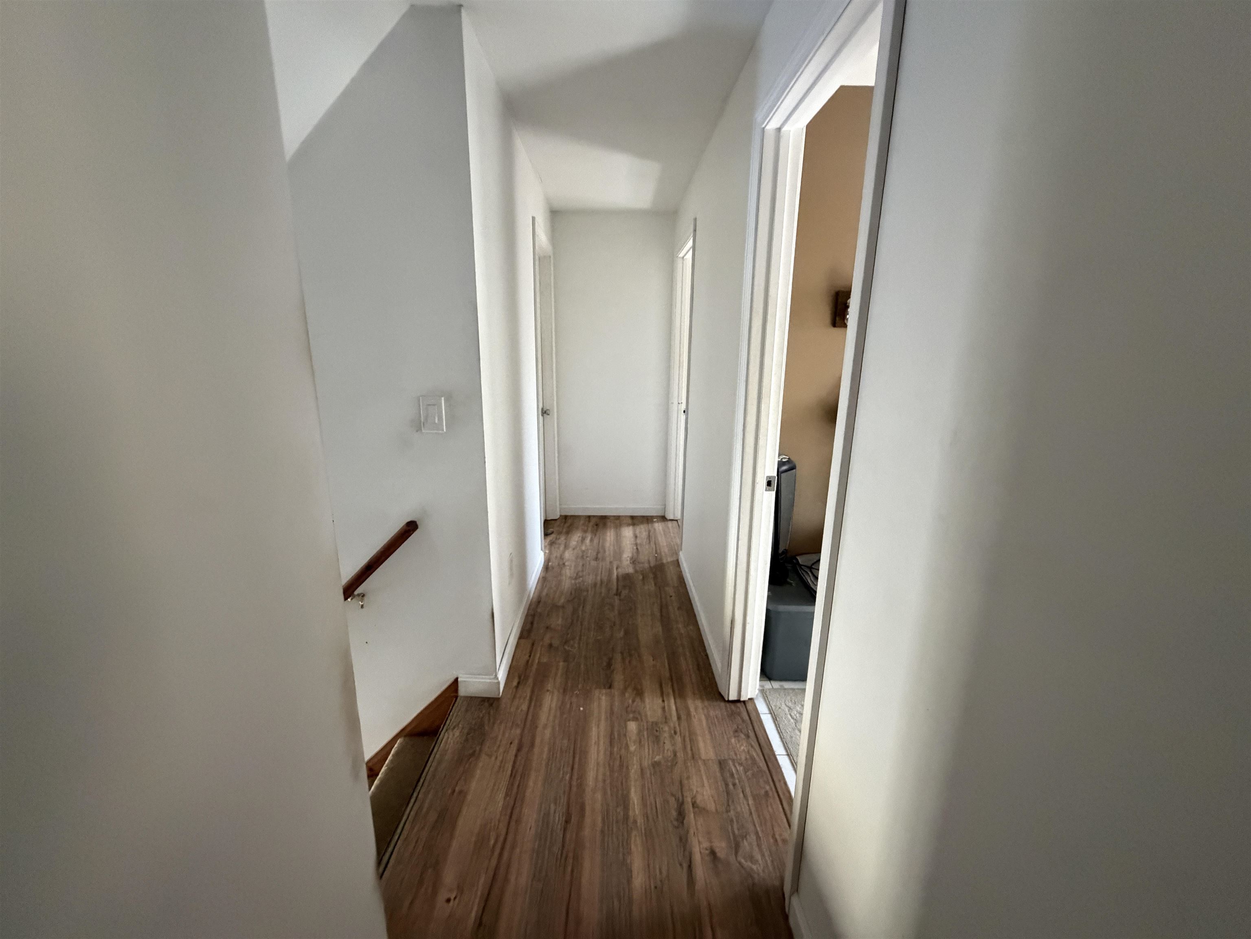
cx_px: 626
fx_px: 506
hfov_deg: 102.1
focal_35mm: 14
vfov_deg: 85.7
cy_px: 470
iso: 800
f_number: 2.2
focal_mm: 2.22
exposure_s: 1/60
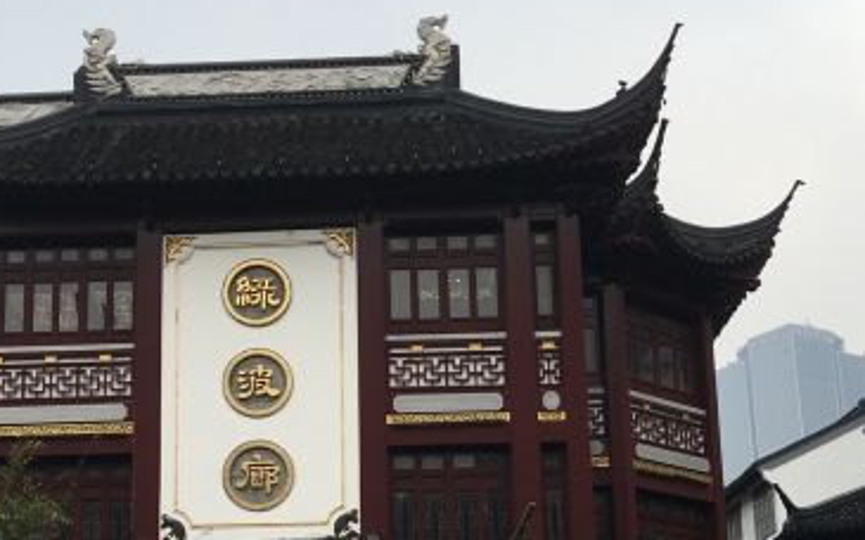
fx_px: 1391
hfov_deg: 34.4
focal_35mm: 59
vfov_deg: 21.4
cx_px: 323
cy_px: 497
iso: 25
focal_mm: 4.15
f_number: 2.2
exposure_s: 1/1304
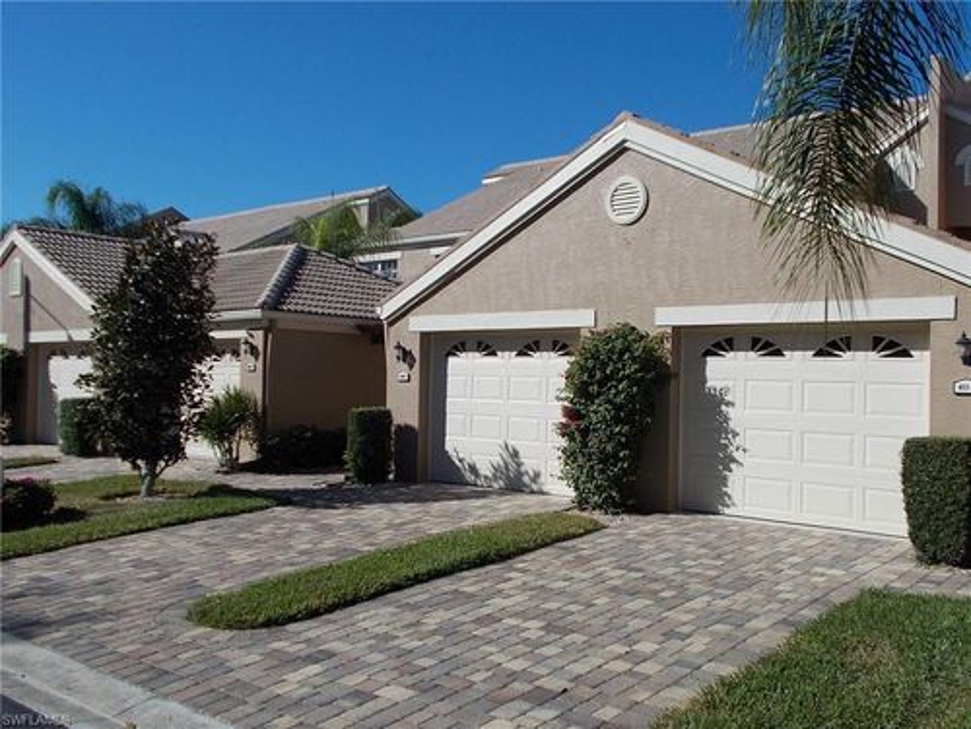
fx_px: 954
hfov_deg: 54.0
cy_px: 364
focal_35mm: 34
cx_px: 486
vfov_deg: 41.8
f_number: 9.2
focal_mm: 6
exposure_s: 1/250
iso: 80
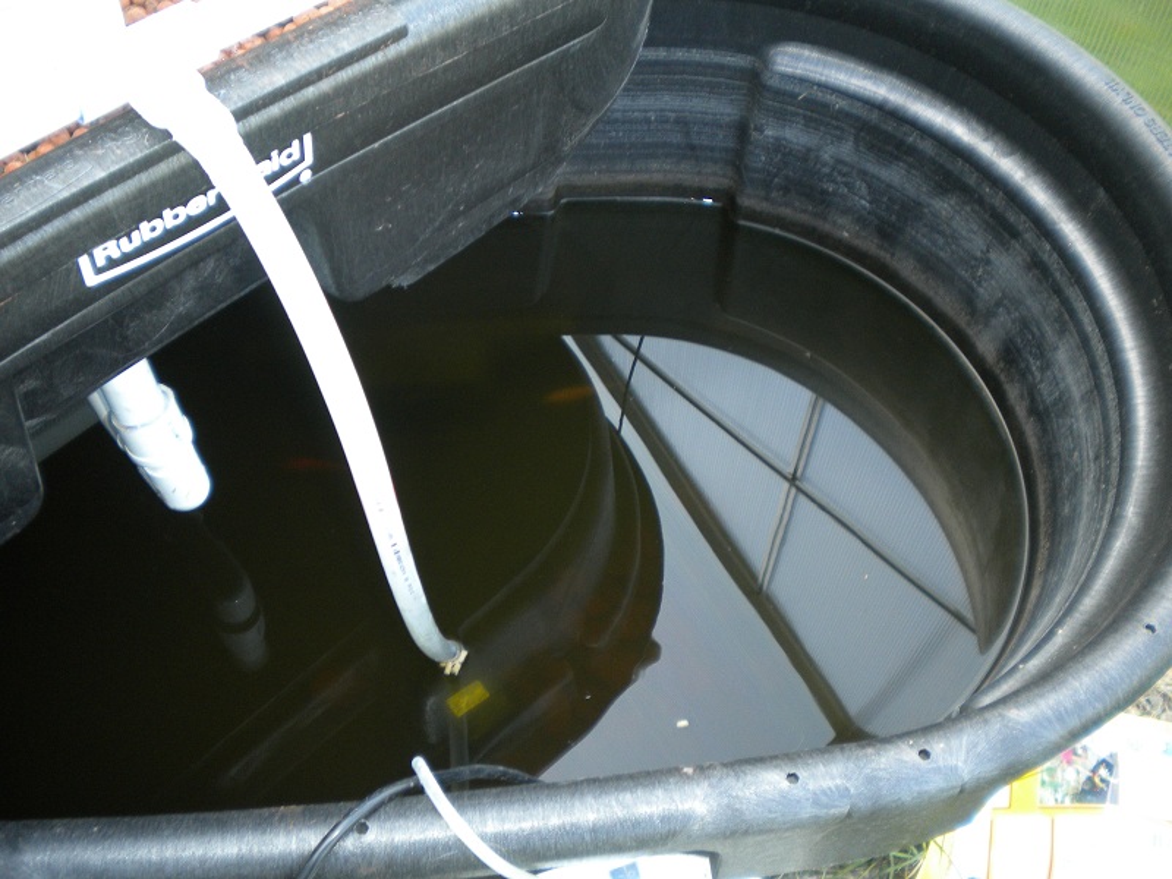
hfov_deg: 52.6
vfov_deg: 40.7
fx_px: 1185
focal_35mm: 35
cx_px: 586
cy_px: 440
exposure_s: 1/57.8
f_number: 3.1
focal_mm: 6.3
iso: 153
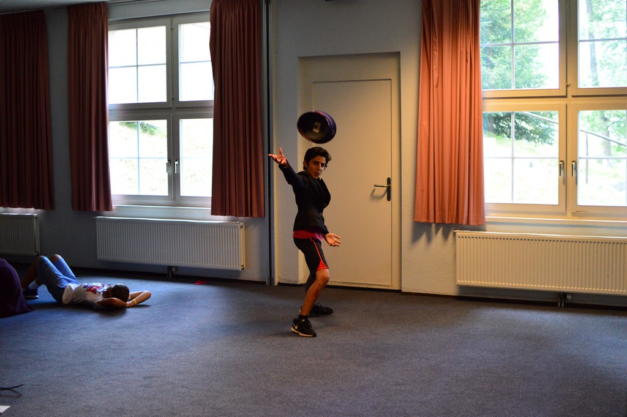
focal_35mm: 52
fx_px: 914
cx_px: 314
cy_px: 208
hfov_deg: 37.9
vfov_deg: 25.7
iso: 1600
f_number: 1.8
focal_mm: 35
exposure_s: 1/500
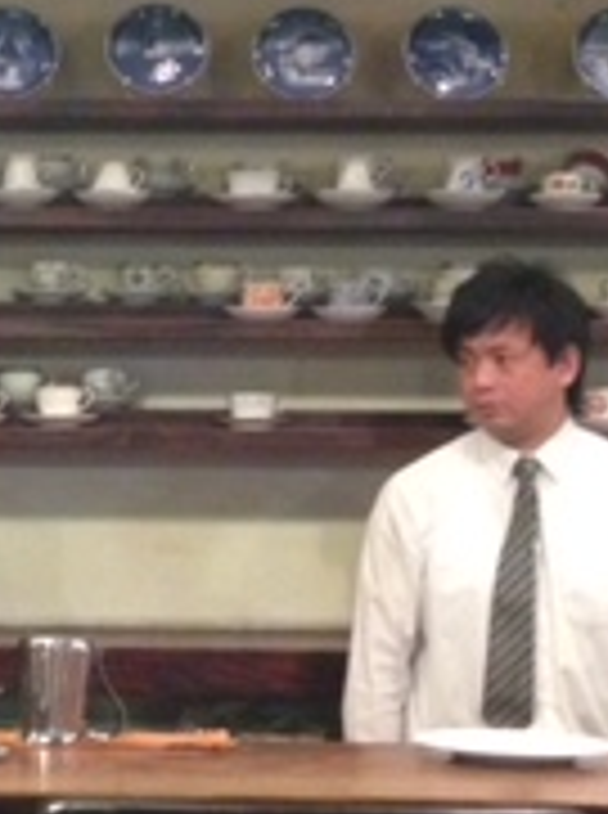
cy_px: 351
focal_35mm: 117
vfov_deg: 16.9
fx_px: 2750
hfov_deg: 12.2
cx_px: -185
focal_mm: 4.12
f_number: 2.4
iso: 400
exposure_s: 1/20
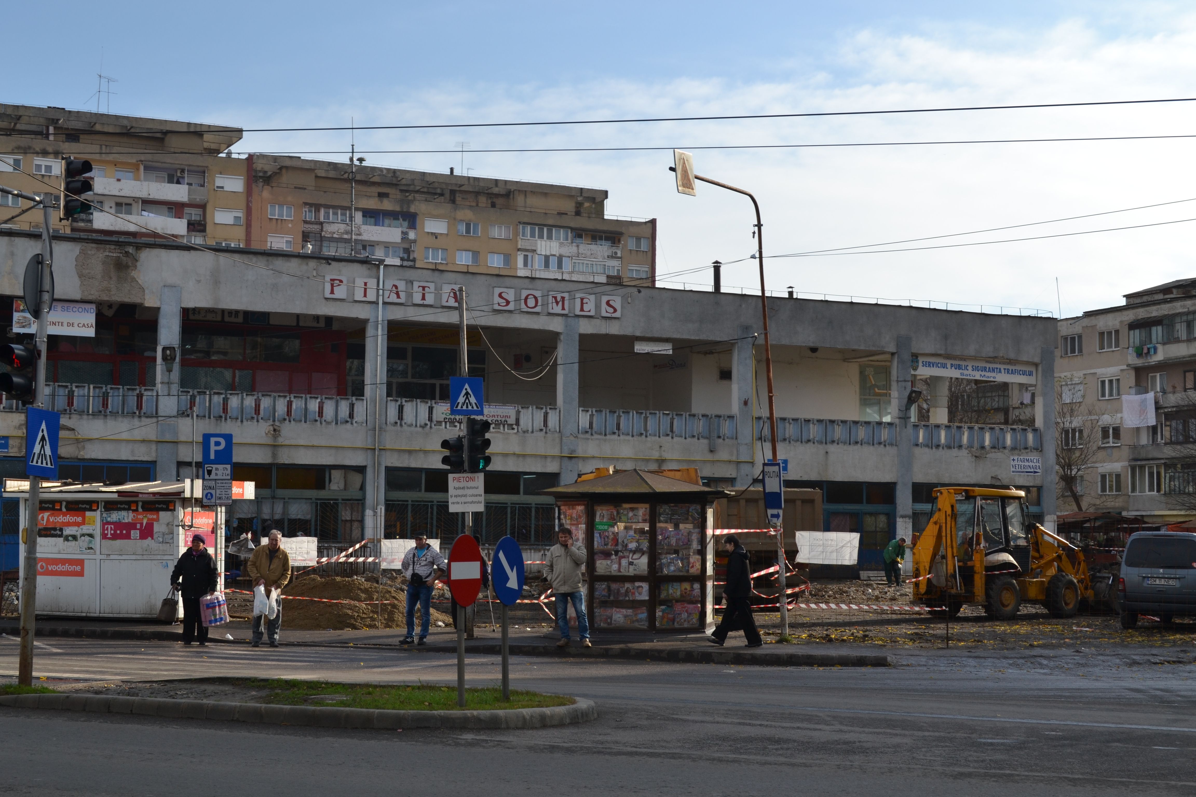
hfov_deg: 37.9
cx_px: 598
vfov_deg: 25.8
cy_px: 398
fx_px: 1744
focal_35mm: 52
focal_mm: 35
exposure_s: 1/250
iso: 100
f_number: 7.1
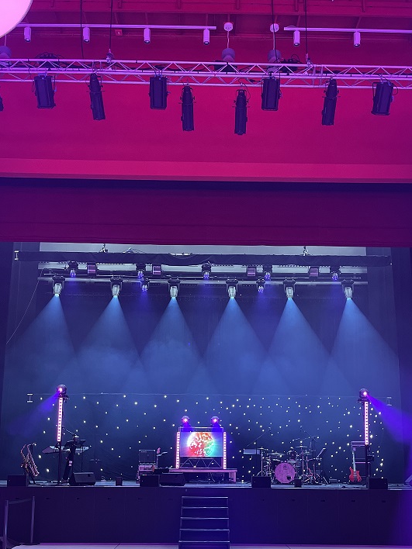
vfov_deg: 49.0
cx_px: 206
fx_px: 587
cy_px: 378
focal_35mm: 37
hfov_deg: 38.7
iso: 400
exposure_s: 1/40
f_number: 1.6
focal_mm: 5.1
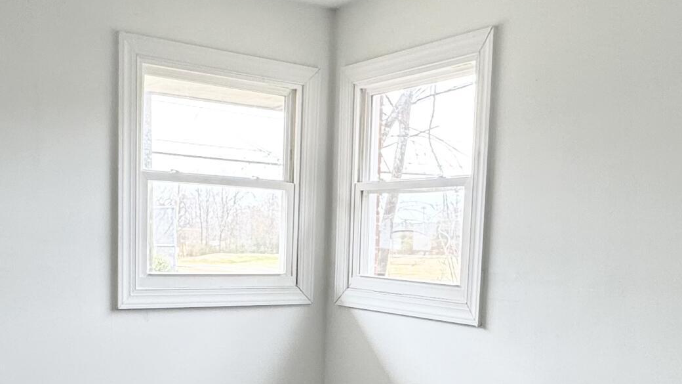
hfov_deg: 46.4
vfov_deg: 26.5
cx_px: 344
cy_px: 320
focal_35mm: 44
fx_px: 796
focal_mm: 2.22
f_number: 2.2
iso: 64
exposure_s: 1/99
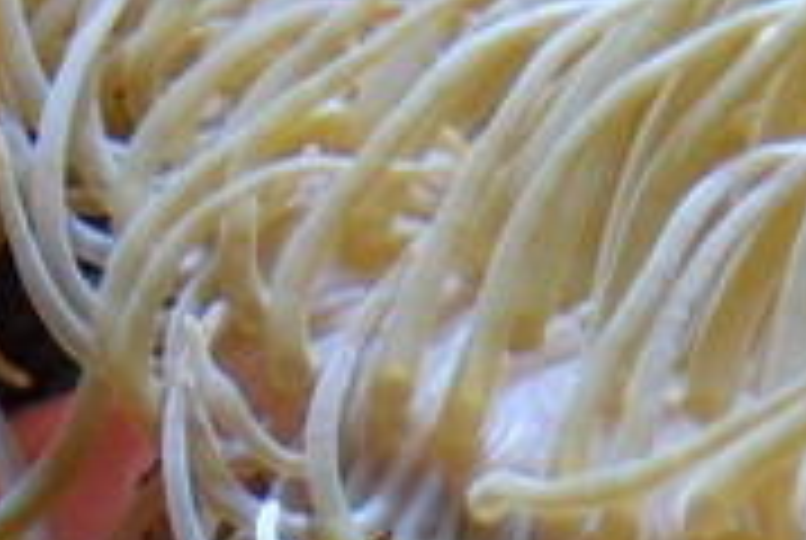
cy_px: 621
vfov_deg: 5.6
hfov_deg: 8.4
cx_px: 266
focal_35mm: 246
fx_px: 5517
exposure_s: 1/60
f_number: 2.8
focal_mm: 70
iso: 400
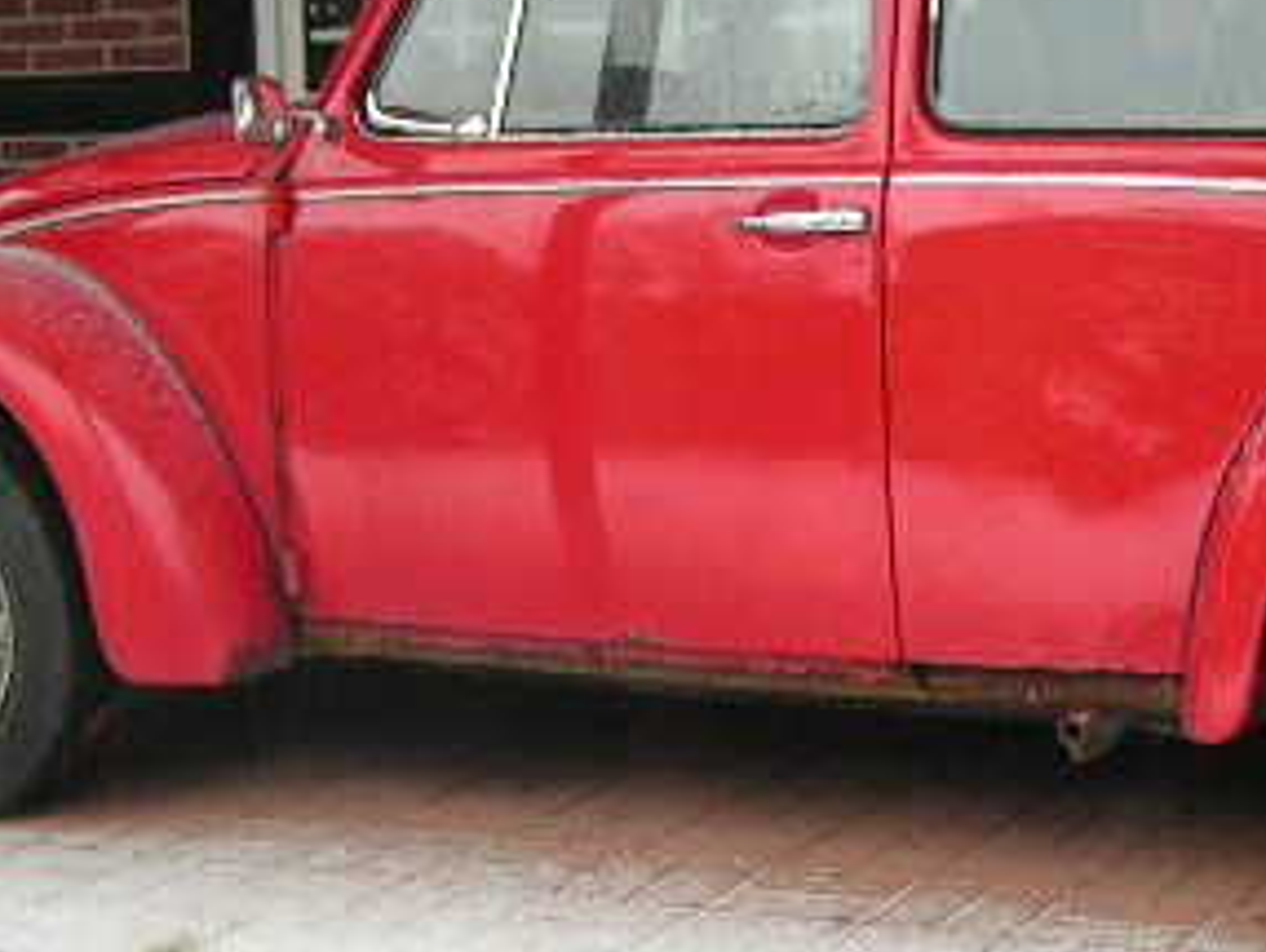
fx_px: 3111
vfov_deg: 17.4
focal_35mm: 85
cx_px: 1054
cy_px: 390
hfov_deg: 22.6
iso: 80
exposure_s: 1/40
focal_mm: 6.3
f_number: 2.8
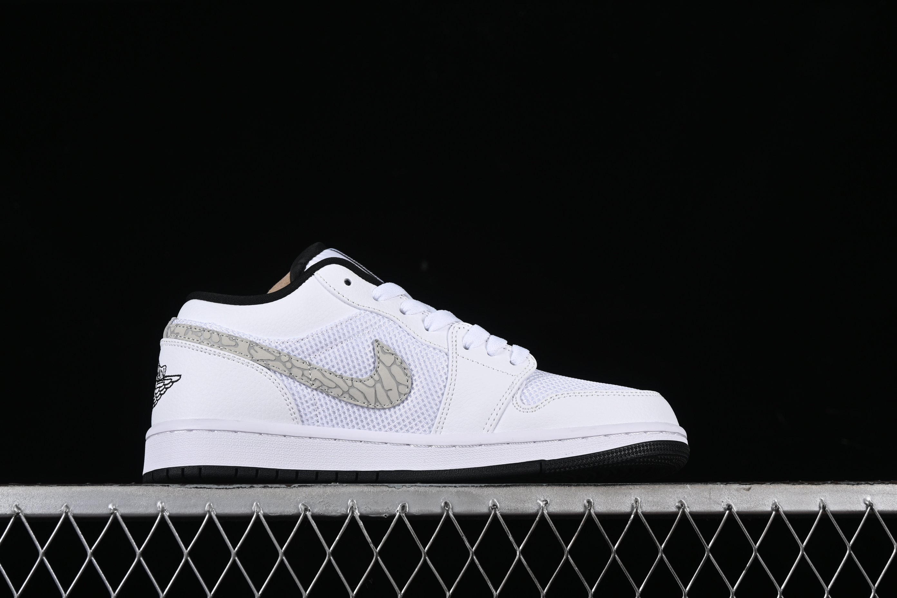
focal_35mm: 72
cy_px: 299
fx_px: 1794
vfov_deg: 18.9
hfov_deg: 28.1
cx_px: 448
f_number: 7.1
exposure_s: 1/160
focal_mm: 48
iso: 160
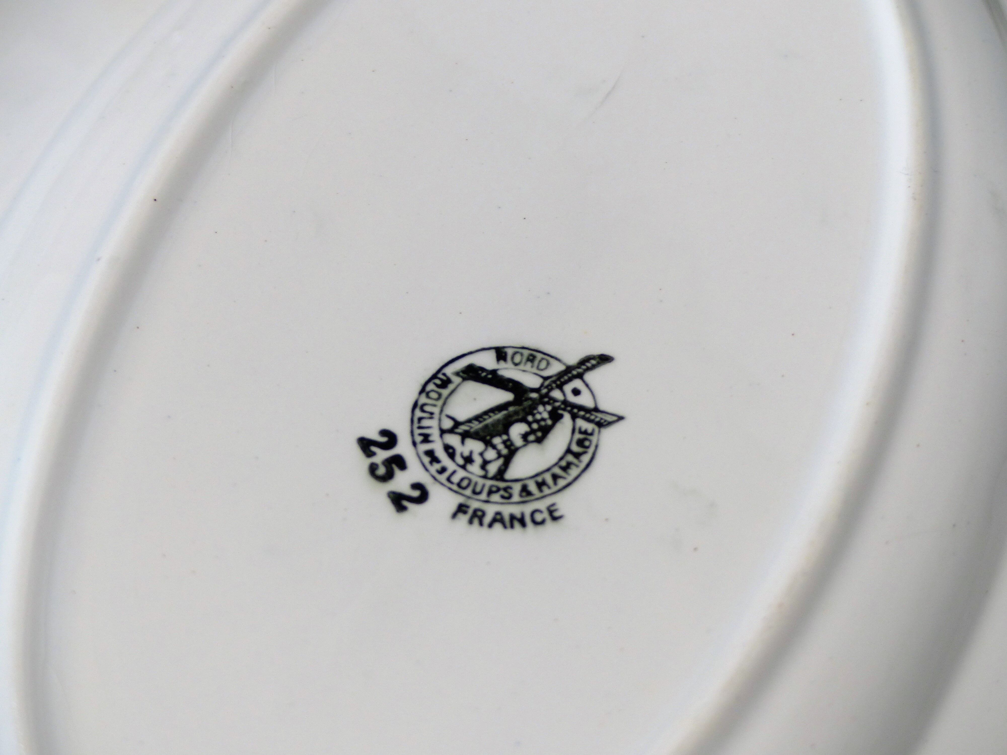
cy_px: 378
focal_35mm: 102
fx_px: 2967
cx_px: 504
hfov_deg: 19.3
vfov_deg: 14.5
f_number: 2.8
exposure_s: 1/30
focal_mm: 18.3
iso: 100
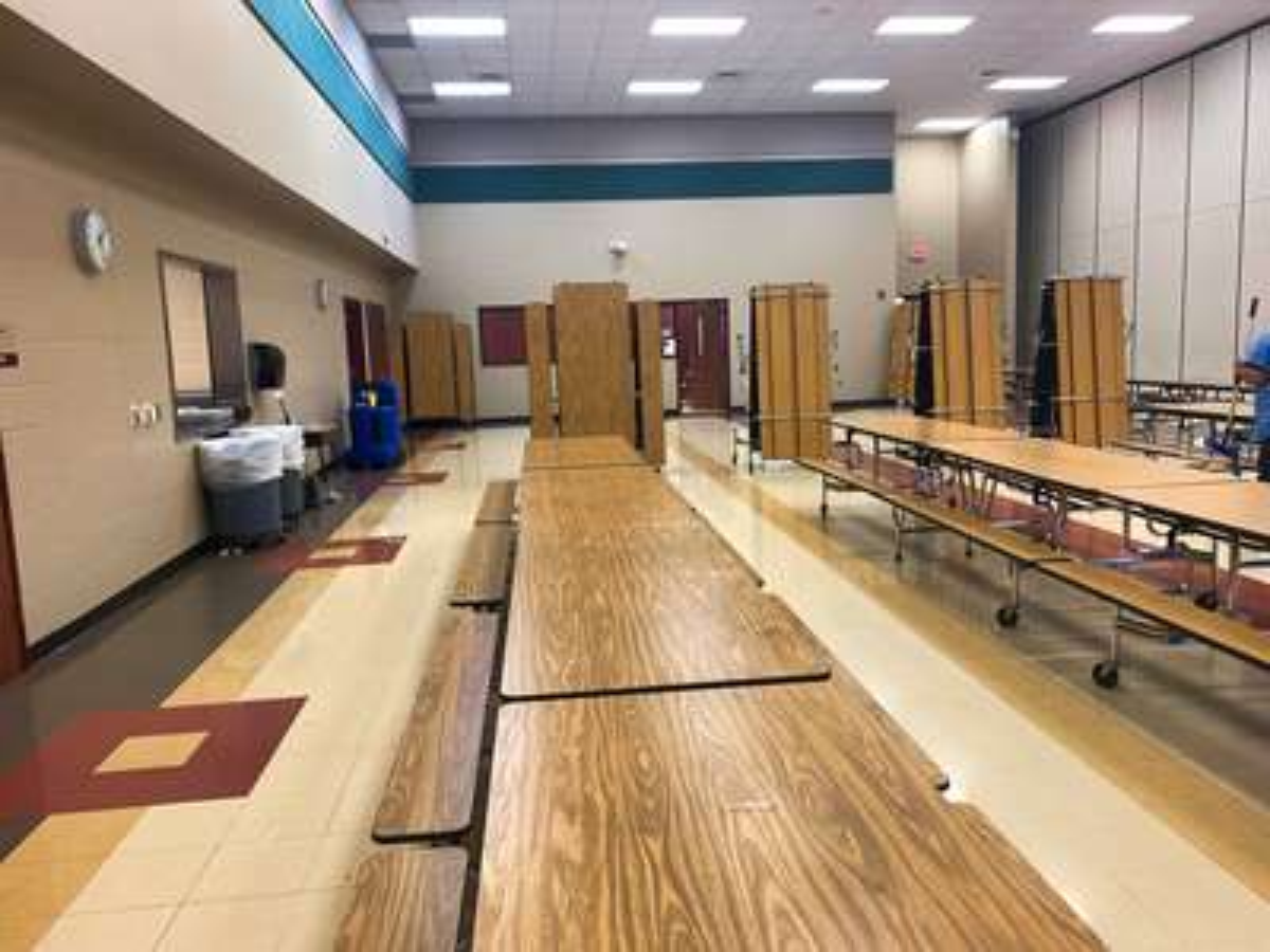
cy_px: 476
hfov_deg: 67.3
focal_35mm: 26
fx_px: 954
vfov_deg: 53.1
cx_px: 635
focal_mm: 4.25
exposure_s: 1/60
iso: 125
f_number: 1.8
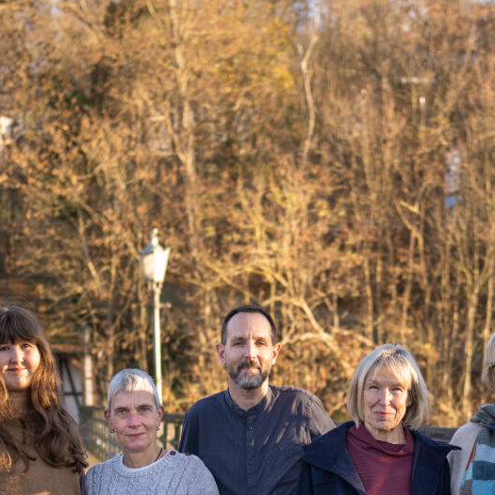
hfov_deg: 15.8
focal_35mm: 110
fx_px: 1780
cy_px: 501
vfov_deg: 15.5
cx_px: 377
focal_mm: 40
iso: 64
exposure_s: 1/320
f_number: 2.5
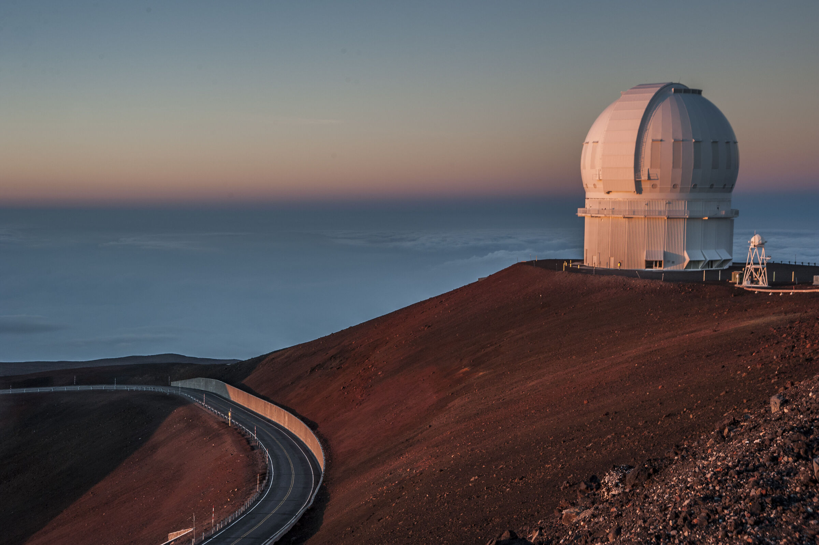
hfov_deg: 38.2
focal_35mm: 52
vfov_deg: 26.0
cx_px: 410
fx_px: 1182
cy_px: 272
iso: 200
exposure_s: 1/25
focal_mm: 52
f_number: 11
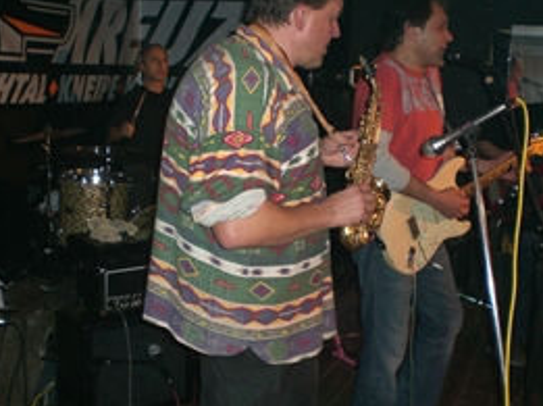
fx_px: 799
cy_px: 250
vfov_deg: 28.4
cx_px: 241
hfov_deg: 37.5
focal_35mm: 51
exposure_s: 1/60
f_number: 3.1
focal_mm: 6.3
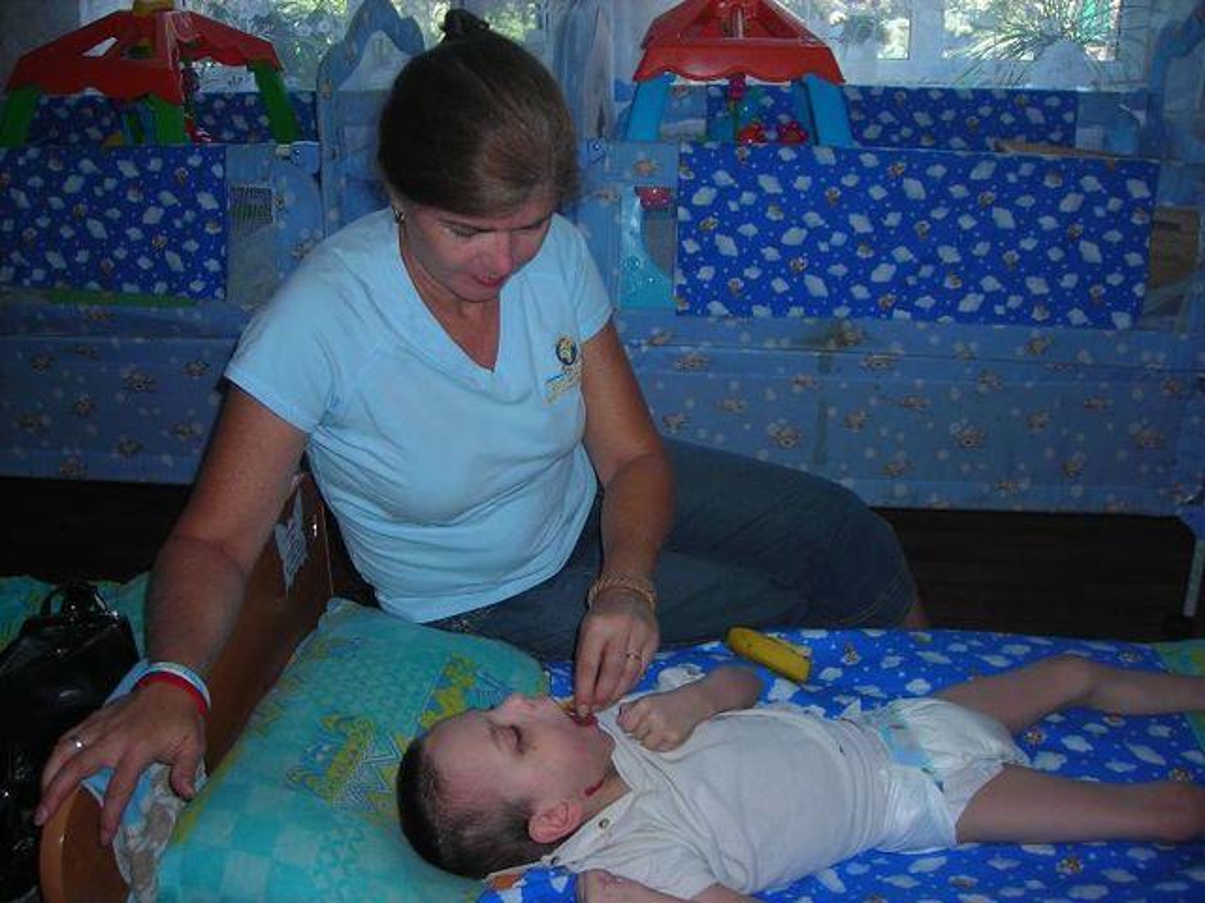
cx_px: 602
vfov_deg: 37.7
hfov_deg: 49.0
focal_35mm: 38
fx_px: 1323
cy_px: 452
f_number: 3.2
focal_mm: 6.3
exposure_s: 1/60.1
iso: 50
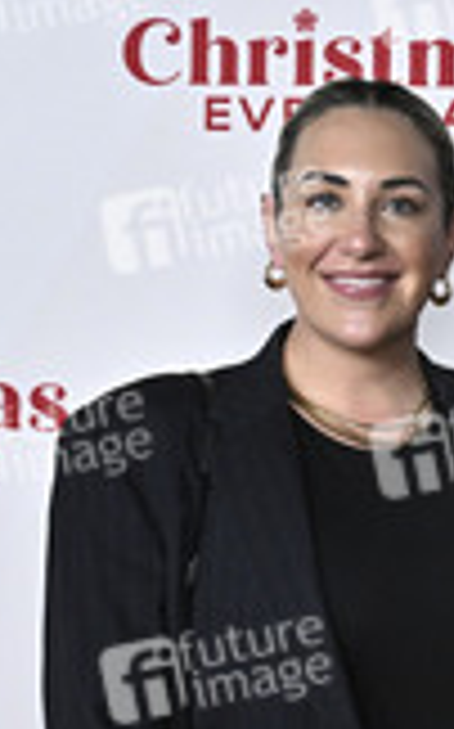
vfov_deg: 15.6
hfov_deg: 9.7
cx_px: 546
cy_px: 558
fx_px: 2638
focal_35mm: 133
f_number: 5.6
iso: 2500
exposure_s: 1/320
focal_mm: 47
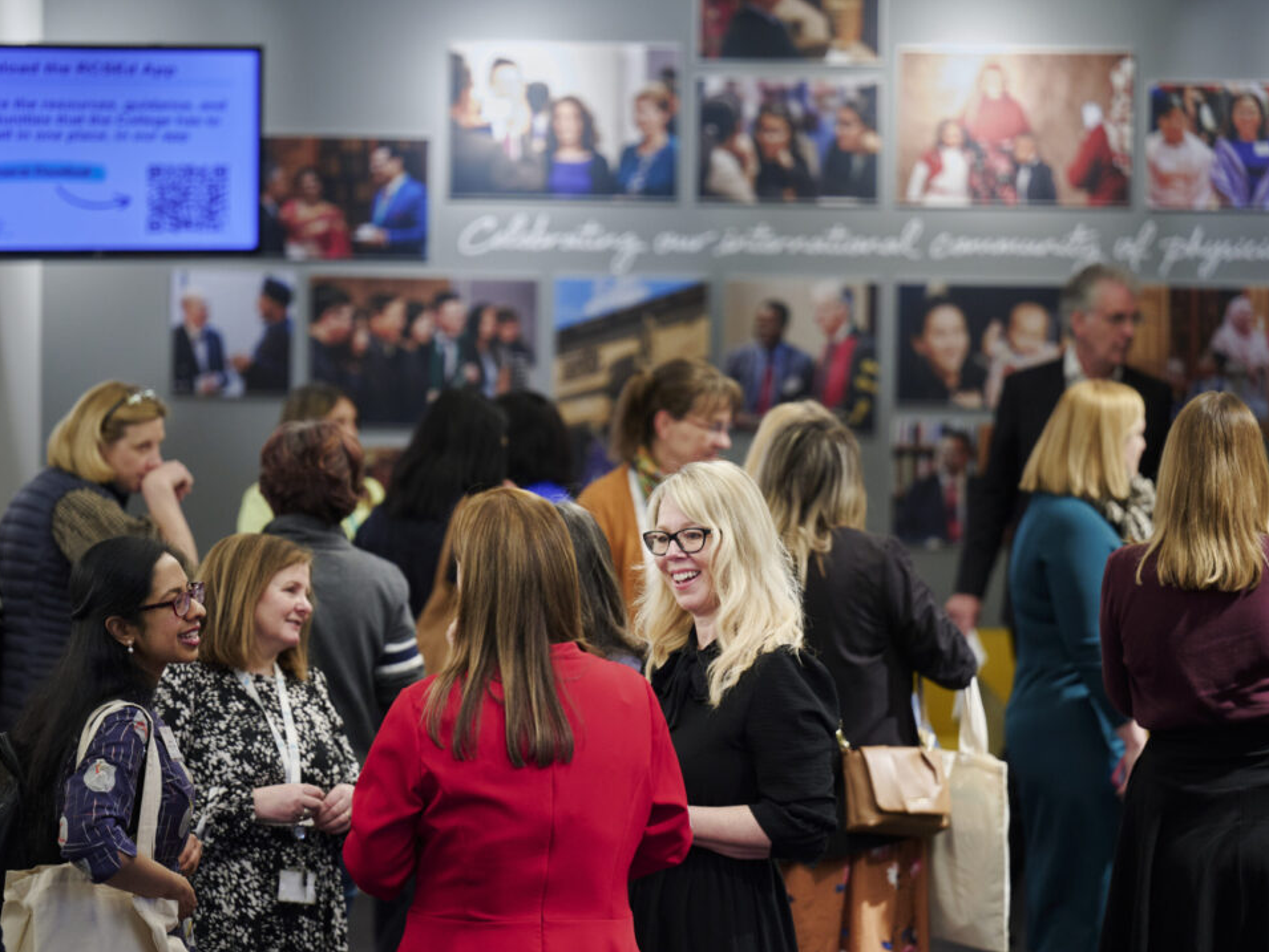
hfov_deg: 13.4
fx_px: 5391
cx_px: 631
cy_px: 475
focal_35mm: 147
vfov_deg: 10.1
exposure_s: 1/200
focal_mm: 135
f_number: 2.8
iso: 1250
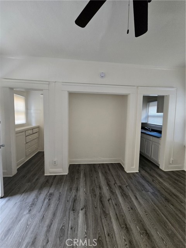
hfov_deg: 89.9
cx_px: 93
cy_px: 124
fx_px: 93
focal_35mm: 13
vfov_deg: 106.2
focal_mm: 2.2
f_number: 2.2
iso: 1000
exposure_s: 1/60
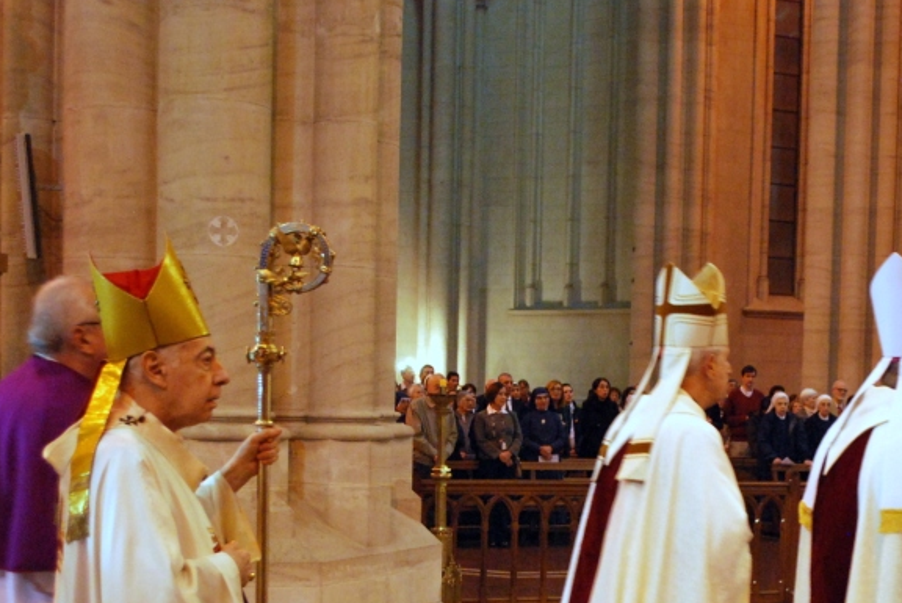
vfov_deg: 21.0
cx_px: 612
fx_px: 1605
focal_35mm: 64
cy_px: 499
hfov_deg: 31.1
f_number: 4.2
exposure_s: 1/30
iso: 1250
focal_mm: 24
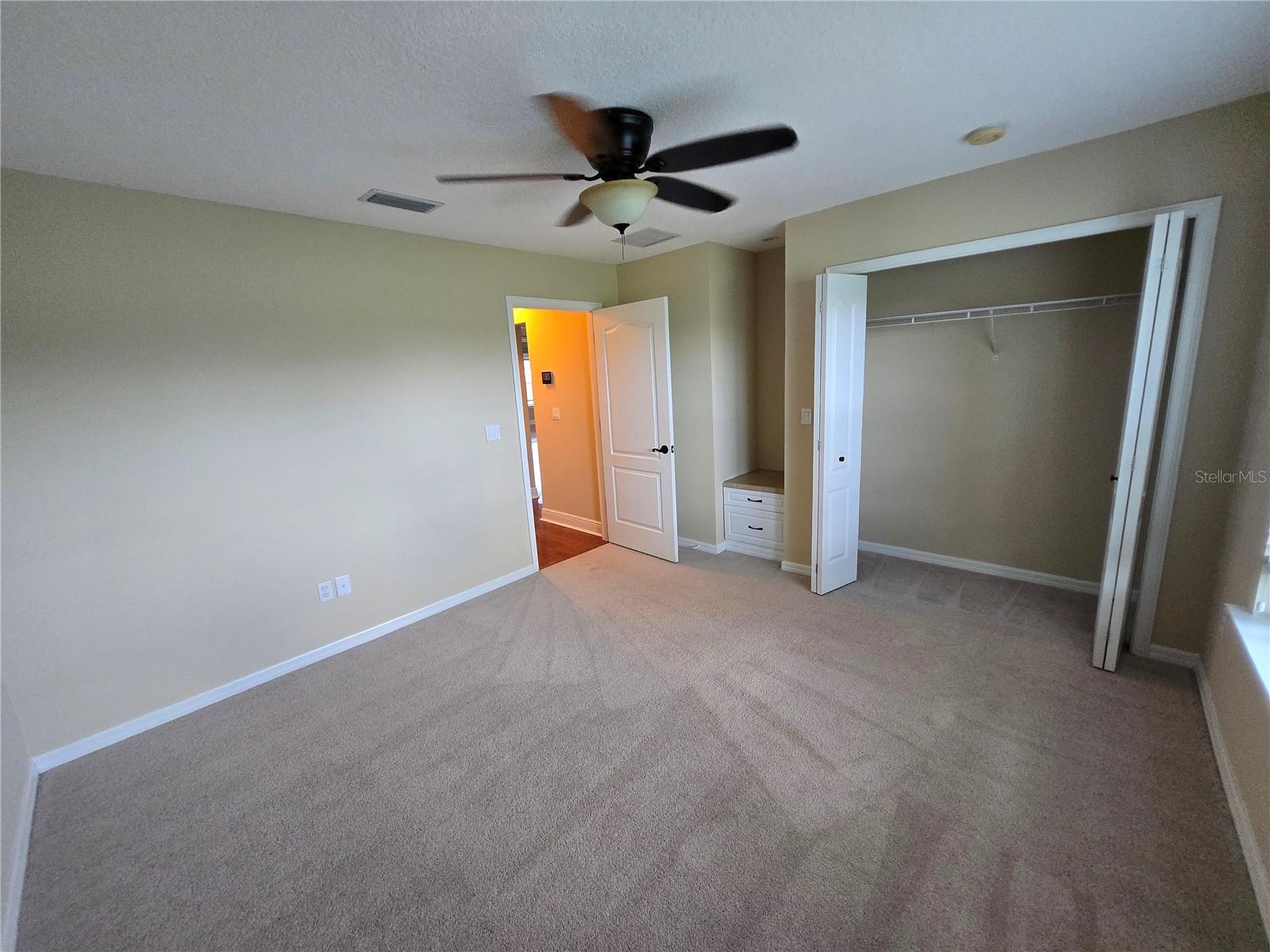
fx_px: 477
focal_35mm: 13
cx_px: 635
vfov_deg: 89.9
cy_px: 476
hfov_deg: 106.2
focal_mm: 1.7
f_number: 2.2
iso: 250
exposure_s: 1/60
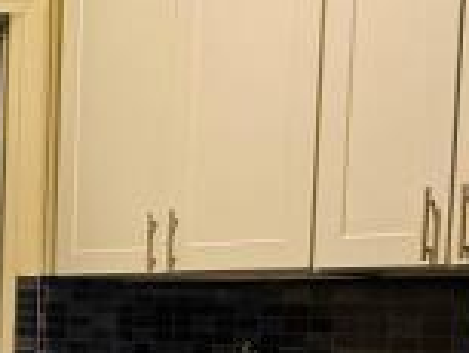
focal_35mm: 66
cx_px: 34
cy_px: 381
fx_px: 895
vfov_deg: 21.2
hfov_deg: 28.1
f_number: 2.2
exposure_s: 1/60
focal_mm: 2.22
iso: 400
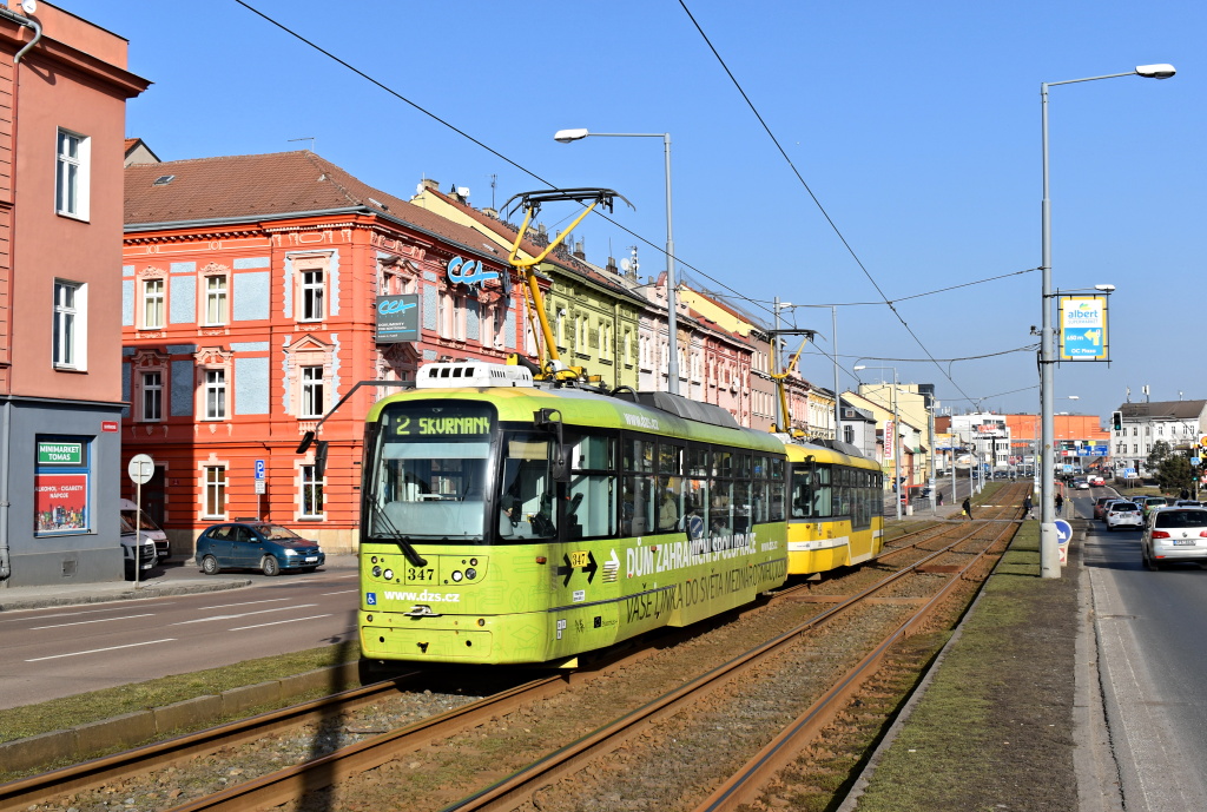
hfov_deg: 49.4
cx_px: 604
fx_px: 1311
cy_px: 406
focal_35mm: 39
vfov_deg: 34.4
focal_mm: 26
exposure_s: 1/400
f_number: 10
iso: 200
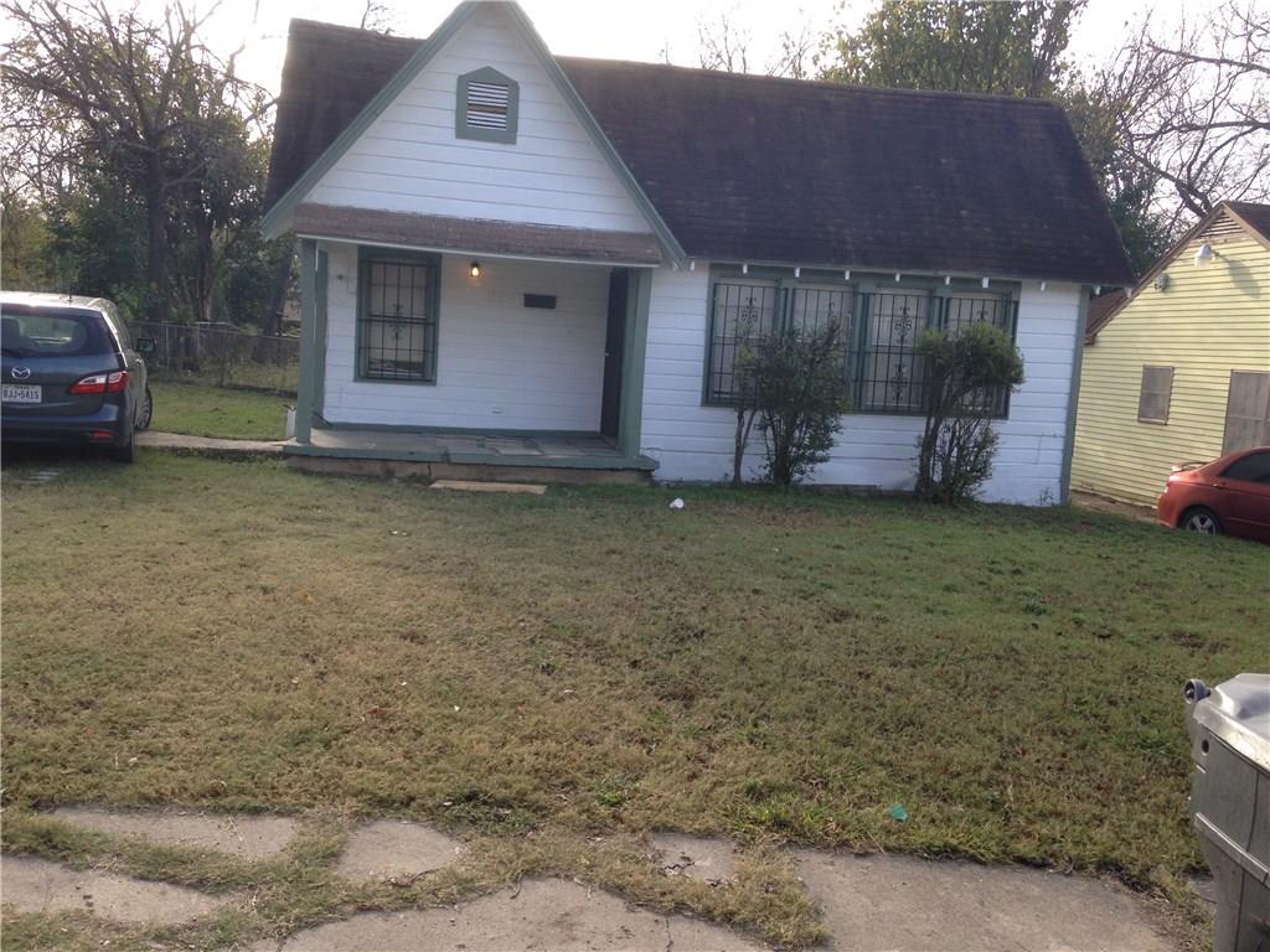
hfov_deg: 55.4
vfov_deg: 42.9
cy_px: 476
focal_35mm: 33
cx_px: 635
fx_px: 1211
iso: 50
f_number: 2.4
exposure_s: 1/376
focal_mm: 4.12
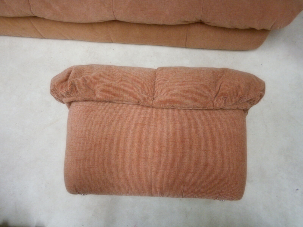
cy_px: 114
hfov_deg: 67.3
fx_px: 228
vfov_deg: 53.1
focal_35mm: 26
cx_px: 152
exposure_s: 1/15
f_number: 3.2
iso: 400
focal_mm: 4.6
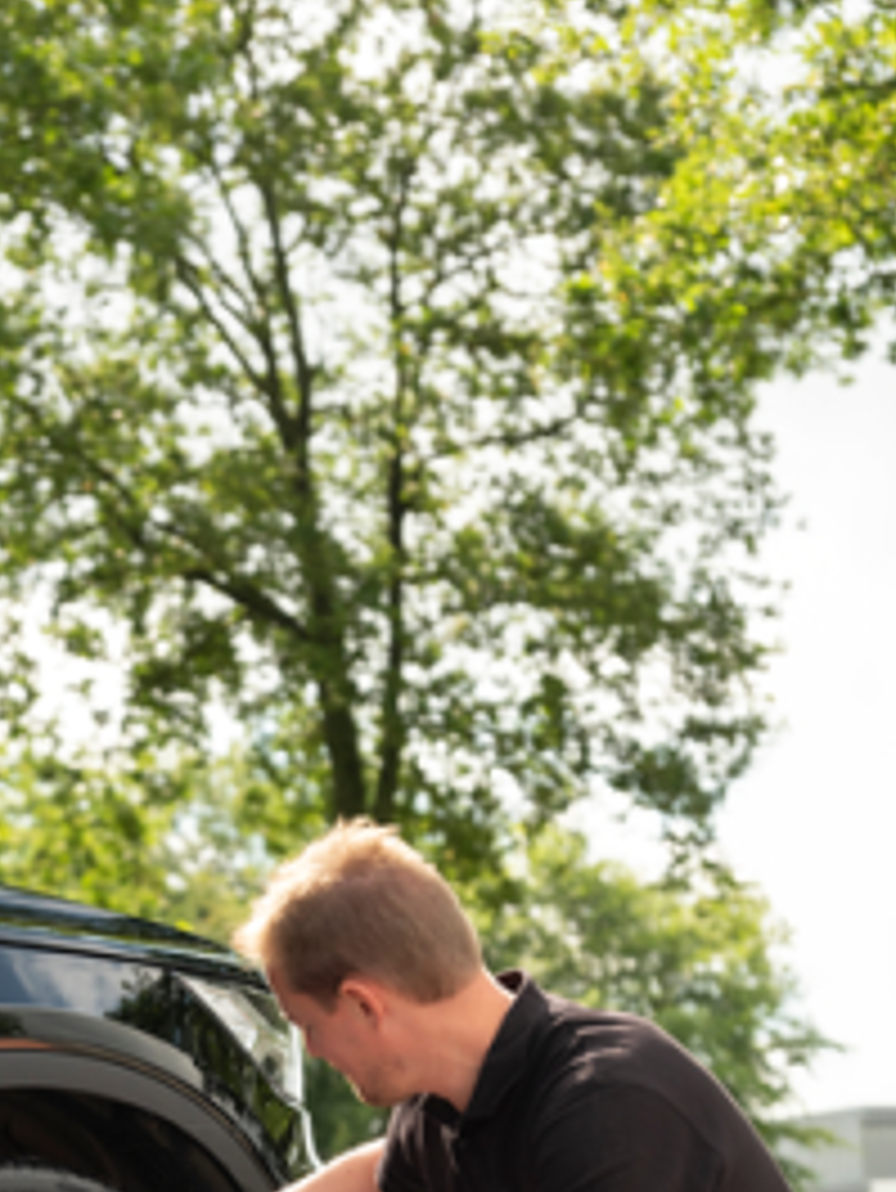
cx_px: 140
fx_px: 3414
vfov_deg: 19.3
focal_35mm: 99
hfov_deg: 14.8
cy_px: 1149
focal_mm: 64
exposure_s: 1/1000
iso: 320
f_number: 4
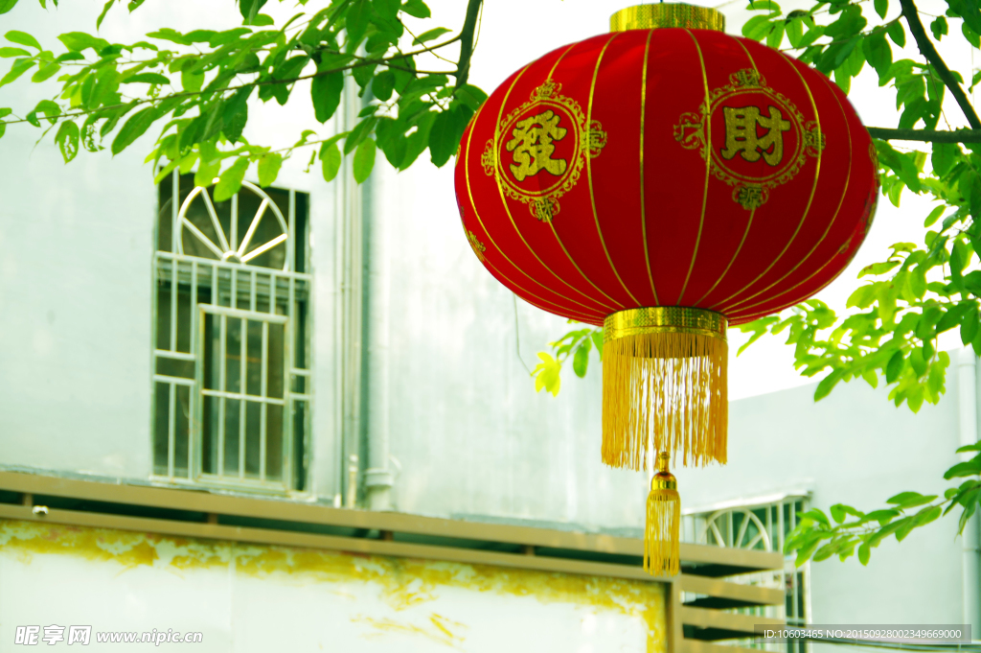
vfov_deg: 11.7
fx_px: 3186
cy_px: 326
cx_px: 490
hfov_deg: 17.5
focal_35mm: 117
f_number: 5.6
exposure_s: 1/50
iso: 200
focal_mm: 78
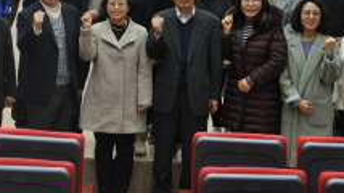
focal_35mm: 147
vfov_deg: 8.2
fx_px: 1340
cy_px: -11
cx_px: 109
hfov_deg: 14.6
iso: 800
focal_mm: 40
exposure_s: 1/13
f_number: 4.5
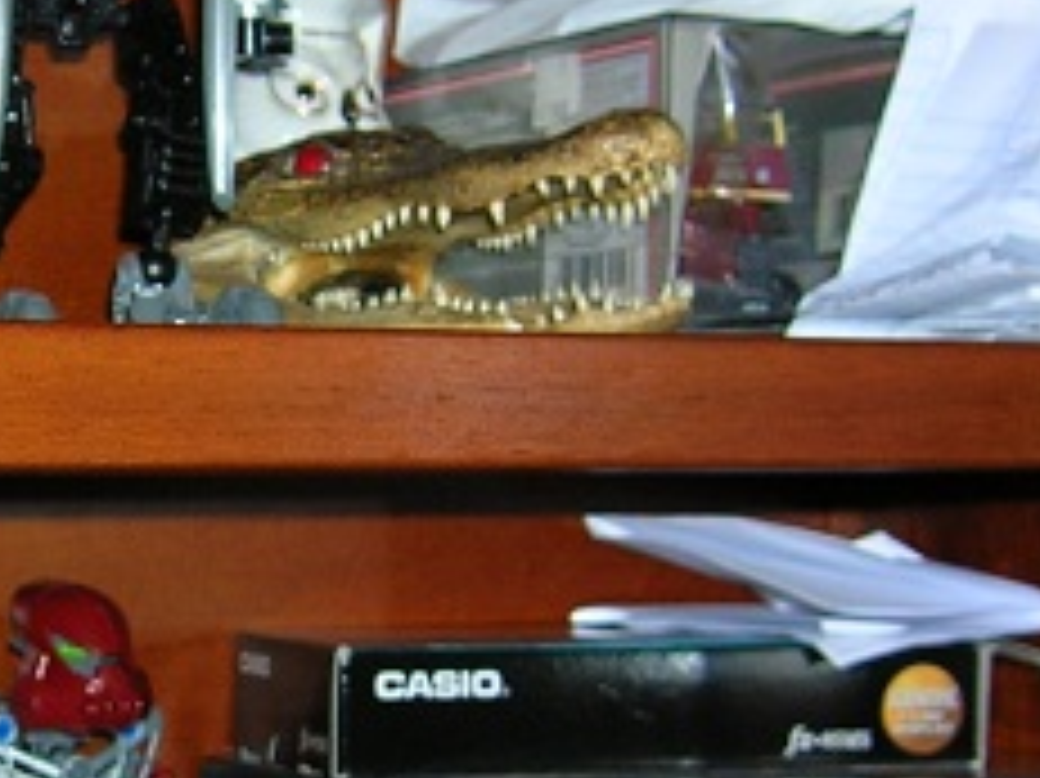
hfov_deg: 18.7
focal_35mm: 103
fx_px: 3093
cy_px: 393
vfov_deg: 14.4
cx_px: 63
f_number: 2.9
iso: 50
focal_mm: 5.7
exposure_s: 1/60.1
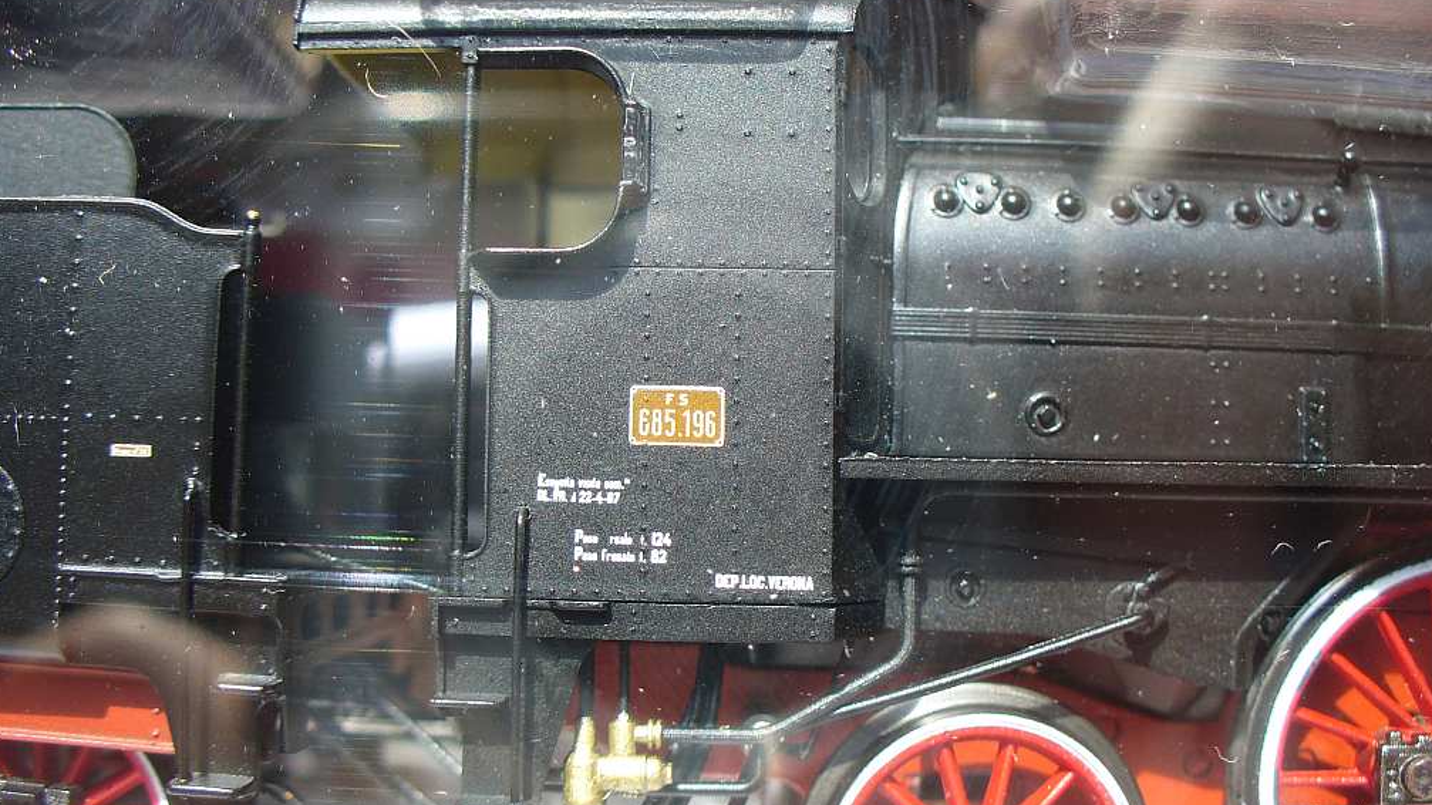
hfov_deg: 49.4
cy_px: 390
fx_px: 1557
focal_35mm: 41
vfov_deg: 29.0
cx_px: 718
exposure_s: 1/100
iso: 80
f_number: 2.8
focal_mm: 6.1
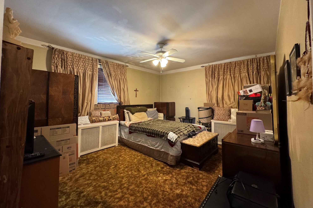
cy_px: 96
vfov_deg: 77.2
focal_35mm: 15
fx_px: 130
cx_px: 157
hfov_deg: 100.4
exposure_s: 1/60
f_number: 2.2
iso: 640
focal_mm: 2.22
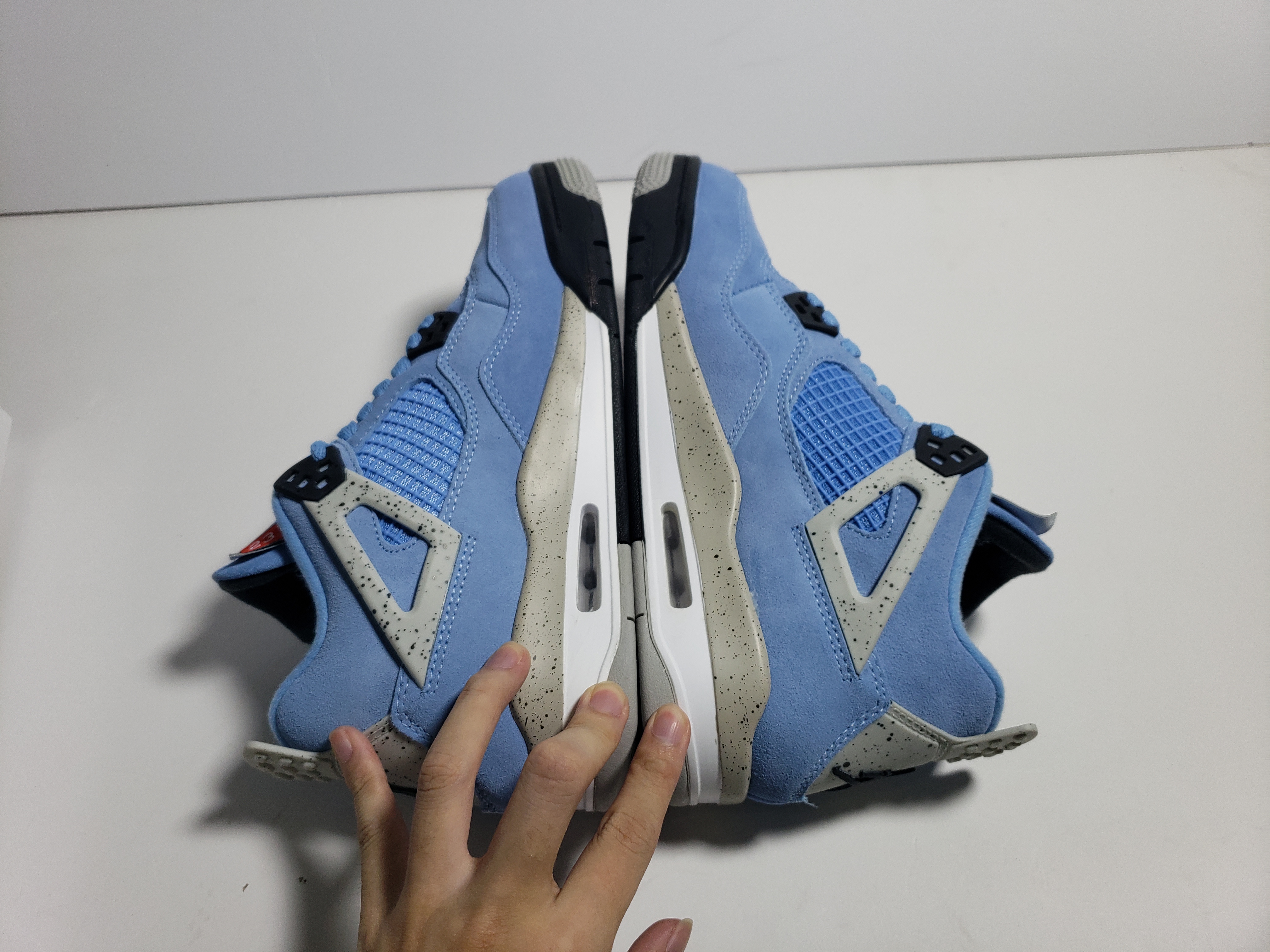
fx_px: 954
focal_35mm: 26
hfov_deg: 67.3
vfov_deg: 53.1
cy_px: 476
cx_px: 635
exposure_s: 1/543
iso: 50
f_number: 1.5
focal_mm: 4.3
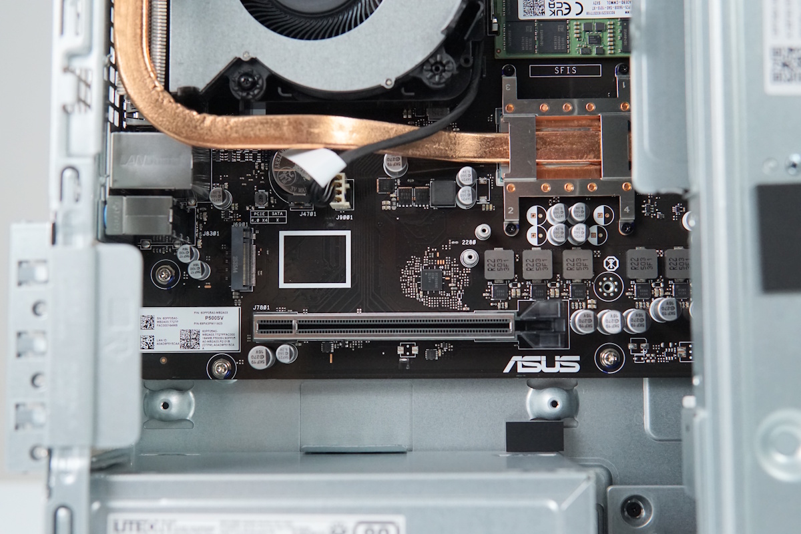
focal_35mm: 45
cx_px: 400
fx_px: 1001
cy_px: 267
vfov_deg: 29.9
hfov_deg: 43.6
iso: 1250
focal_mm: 30
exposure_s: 1/320
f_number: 4
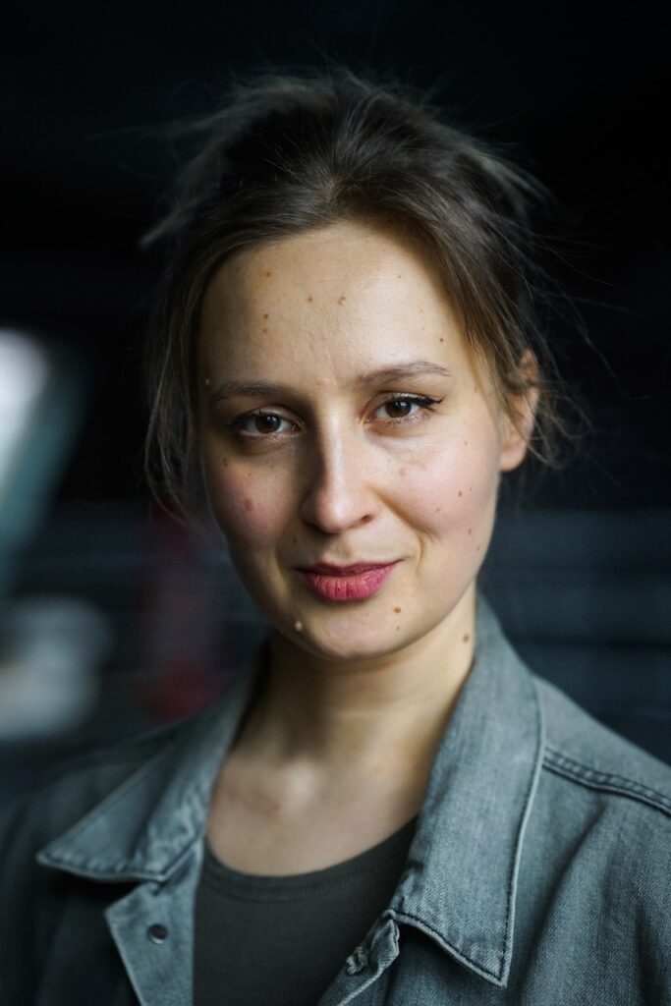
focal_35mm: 85
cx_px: 336
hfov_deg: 16.1
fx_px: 2375
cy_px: 503
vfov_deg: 23.9
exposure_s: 1/160
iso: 500
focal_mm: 85
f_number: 2.5
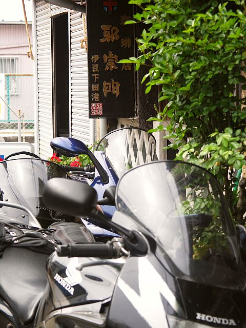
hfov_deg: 10.9
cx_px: 123
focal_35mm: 136
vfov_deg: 14.5
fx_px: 1289
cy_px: 164
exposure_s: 1/160
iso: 50
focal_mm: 35.2
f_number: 3.5
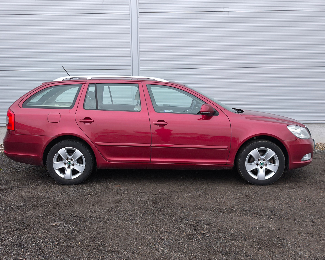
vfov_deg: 41.2
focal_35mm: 36
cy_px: 129
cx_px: 155
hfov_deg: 50.3
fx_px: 346
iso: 64
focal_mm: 6.57
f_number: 1.6
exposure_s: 1/100
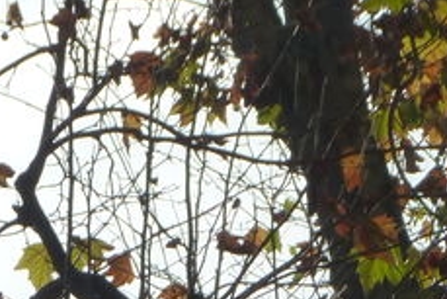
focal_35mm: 526
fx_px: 6535
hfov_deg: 3.9
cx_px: 228
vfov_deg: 2.6
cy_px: 854
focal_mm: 20.1
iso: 125
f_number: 5.6
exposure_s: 1/400
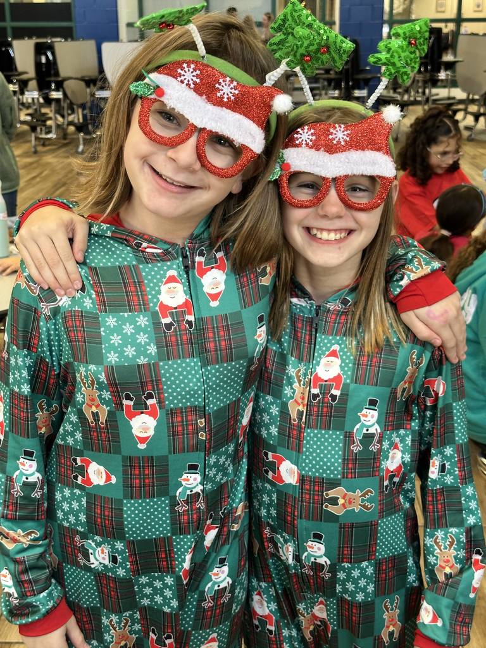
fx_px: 899
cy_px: 324
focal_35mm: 48
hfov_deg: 30.3
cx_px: 243
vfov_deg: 39.7
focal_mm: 6.86
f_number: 1.78
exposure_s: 1/60
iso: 100
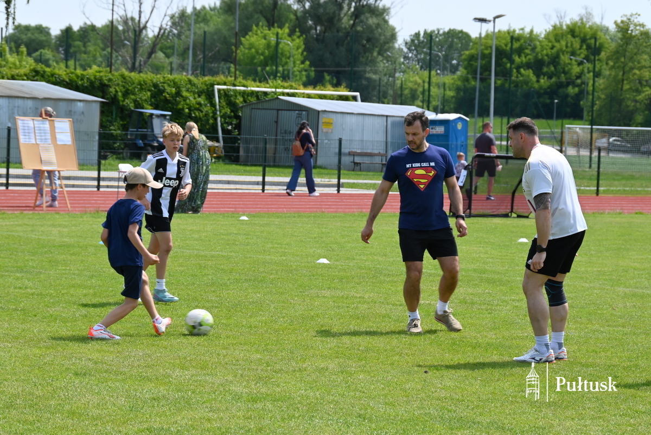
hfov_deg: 21.5
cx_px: 326
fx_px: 1718
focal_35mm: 95
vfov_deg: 14.4
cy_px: 218
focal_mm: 95
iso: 100
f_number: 7.1
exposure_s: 1/400
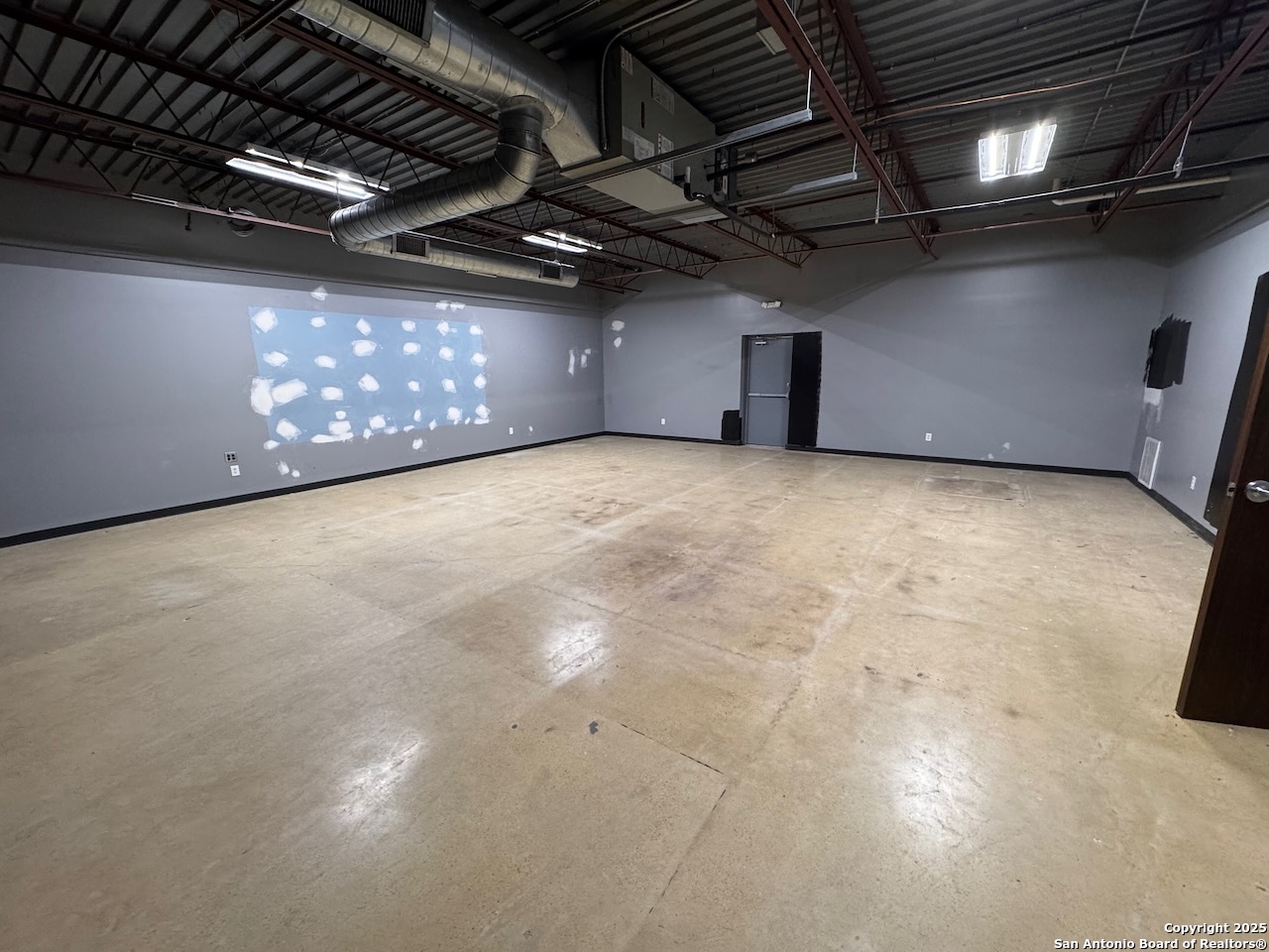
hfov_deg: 102.1
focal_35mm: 14
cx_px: 634
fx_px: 513
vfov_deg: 85.7
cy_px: 476
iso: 320
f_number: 2.2
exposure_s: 1/99
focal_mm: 2.22
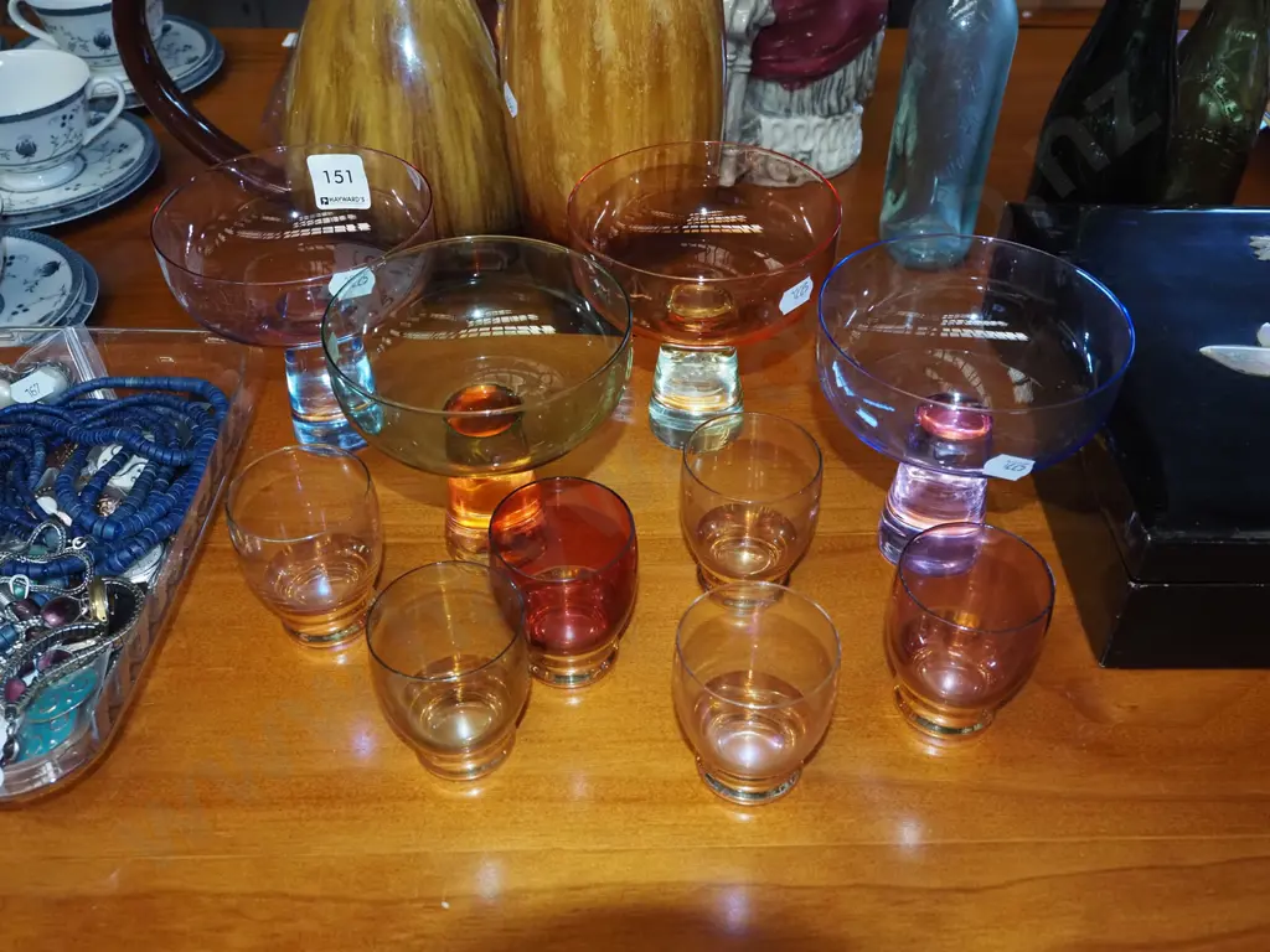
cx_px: 635
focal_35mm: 32
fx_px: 1174
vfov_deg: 44.2
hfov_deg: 56.8
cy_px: 476
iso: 2500
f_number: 5.6
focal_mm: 16
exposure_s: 1/160
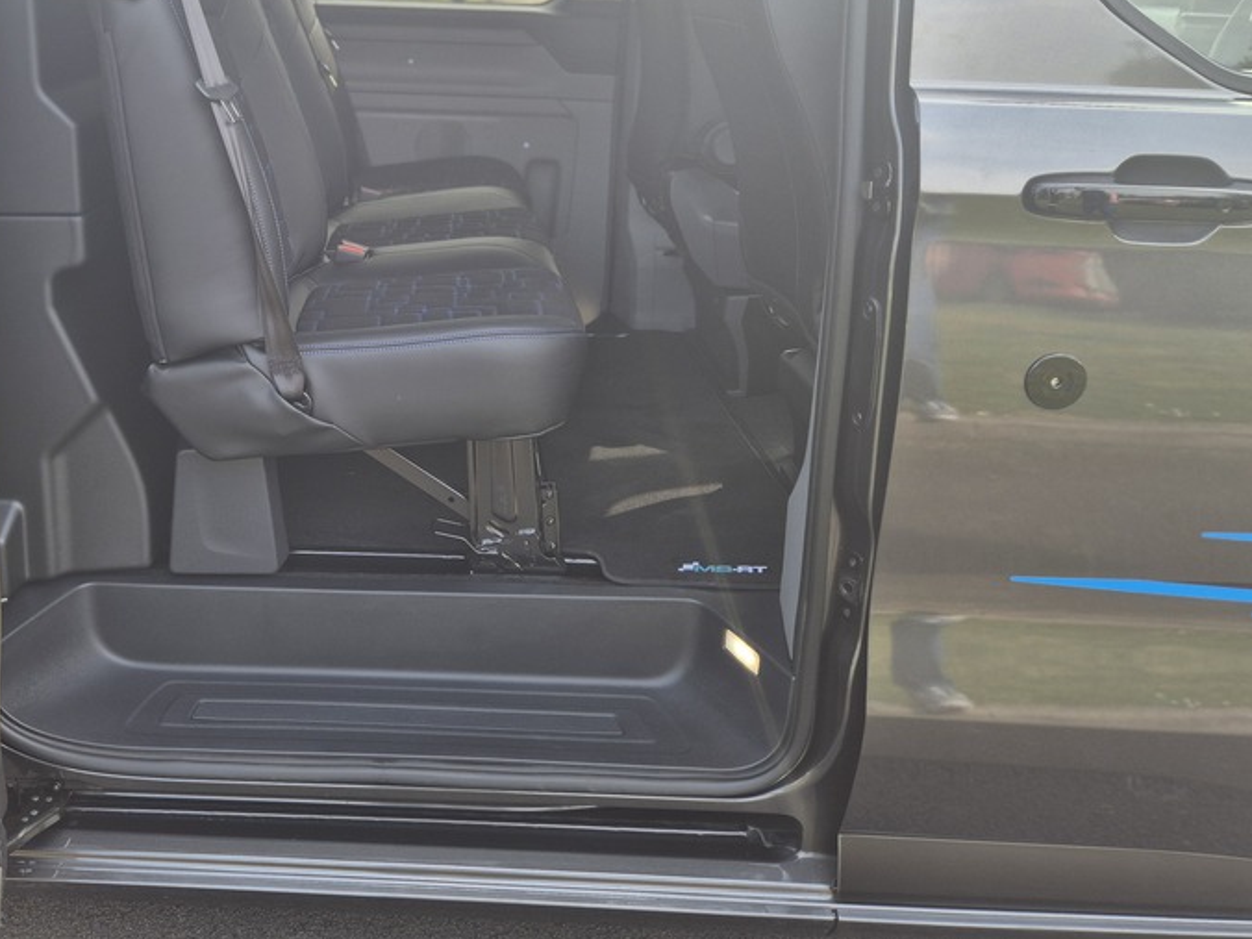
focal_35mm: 34
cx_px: 370
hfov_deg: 52.4
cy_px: 254
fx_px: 1230
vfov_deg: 40.8
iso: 25
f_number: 1.8
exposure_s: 1/256
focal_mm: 5.4
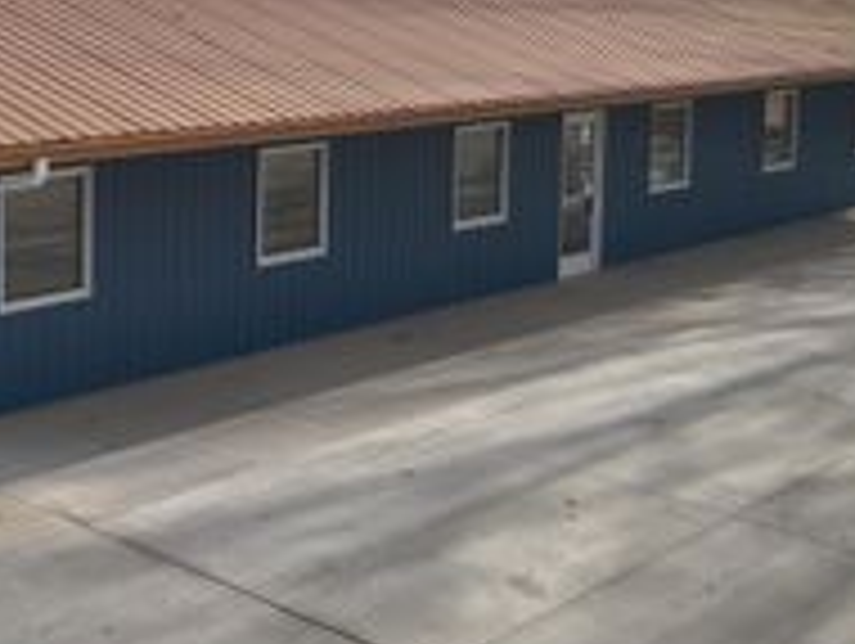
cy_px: 115
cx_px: 99
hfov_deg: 29.5
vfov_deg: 23.0
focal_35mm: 63
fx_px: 1558
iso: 100
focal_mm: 4.4
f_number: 2.8
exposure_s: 1/1500
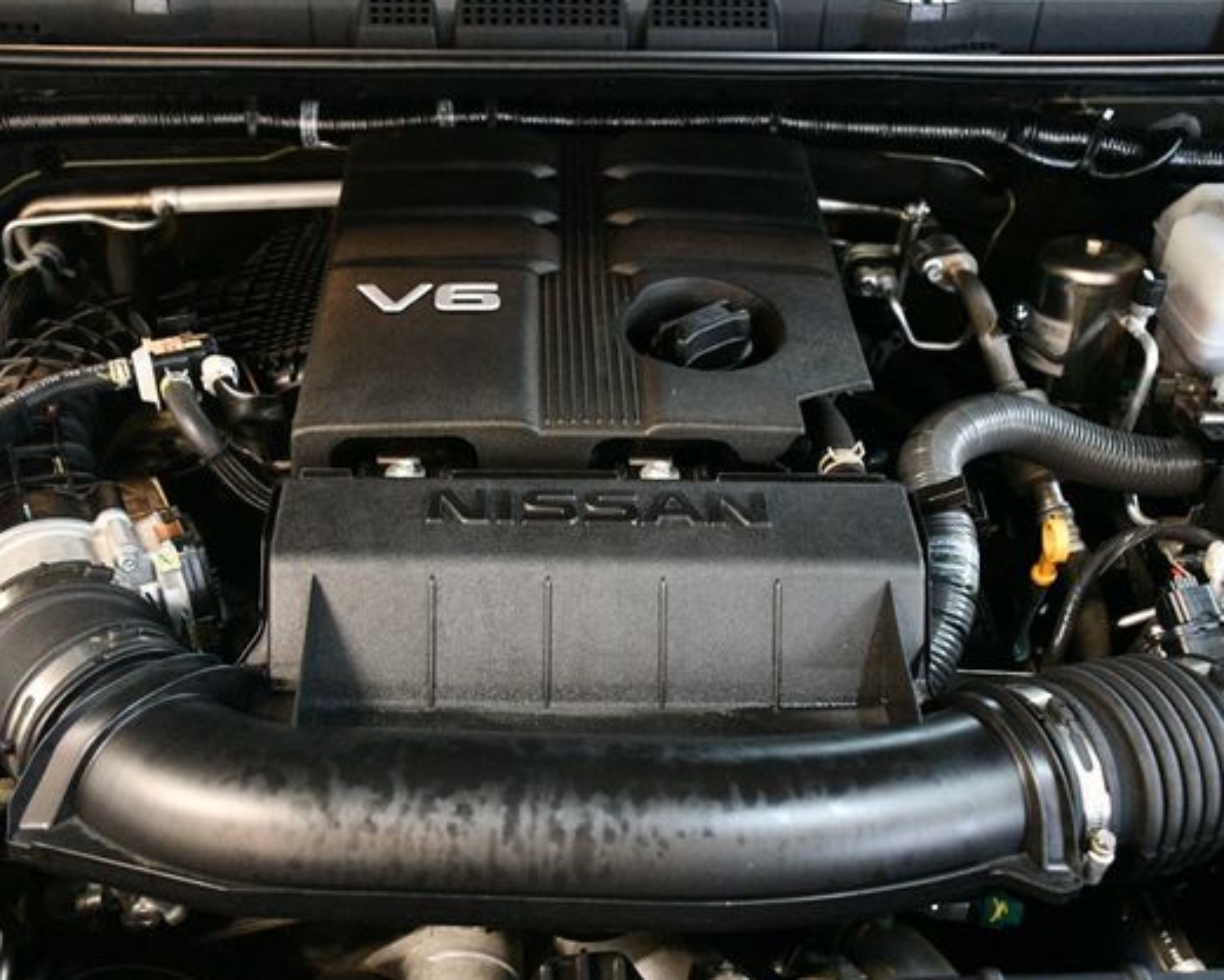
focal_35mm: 38
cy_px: 496
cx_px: 557
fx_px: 1377
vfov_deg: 39.2
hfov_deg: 47.9
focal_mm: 22
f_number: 3.5
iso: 6400
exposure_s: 1/60
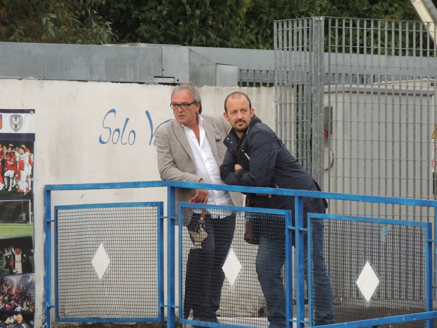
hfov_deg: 5.0
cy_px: 164
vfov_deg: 3.7
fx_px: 5050
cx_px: 218
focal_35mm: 400
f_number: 4.8
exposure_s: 1/400
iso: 500
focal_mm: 71.3
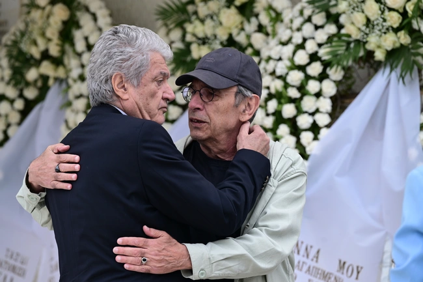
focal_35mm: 200
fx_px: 2349
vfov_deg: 6.9
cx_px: 212
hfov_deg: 10.3
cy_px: 141
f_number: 5.6
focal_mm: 200
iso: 320
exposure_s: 1/500
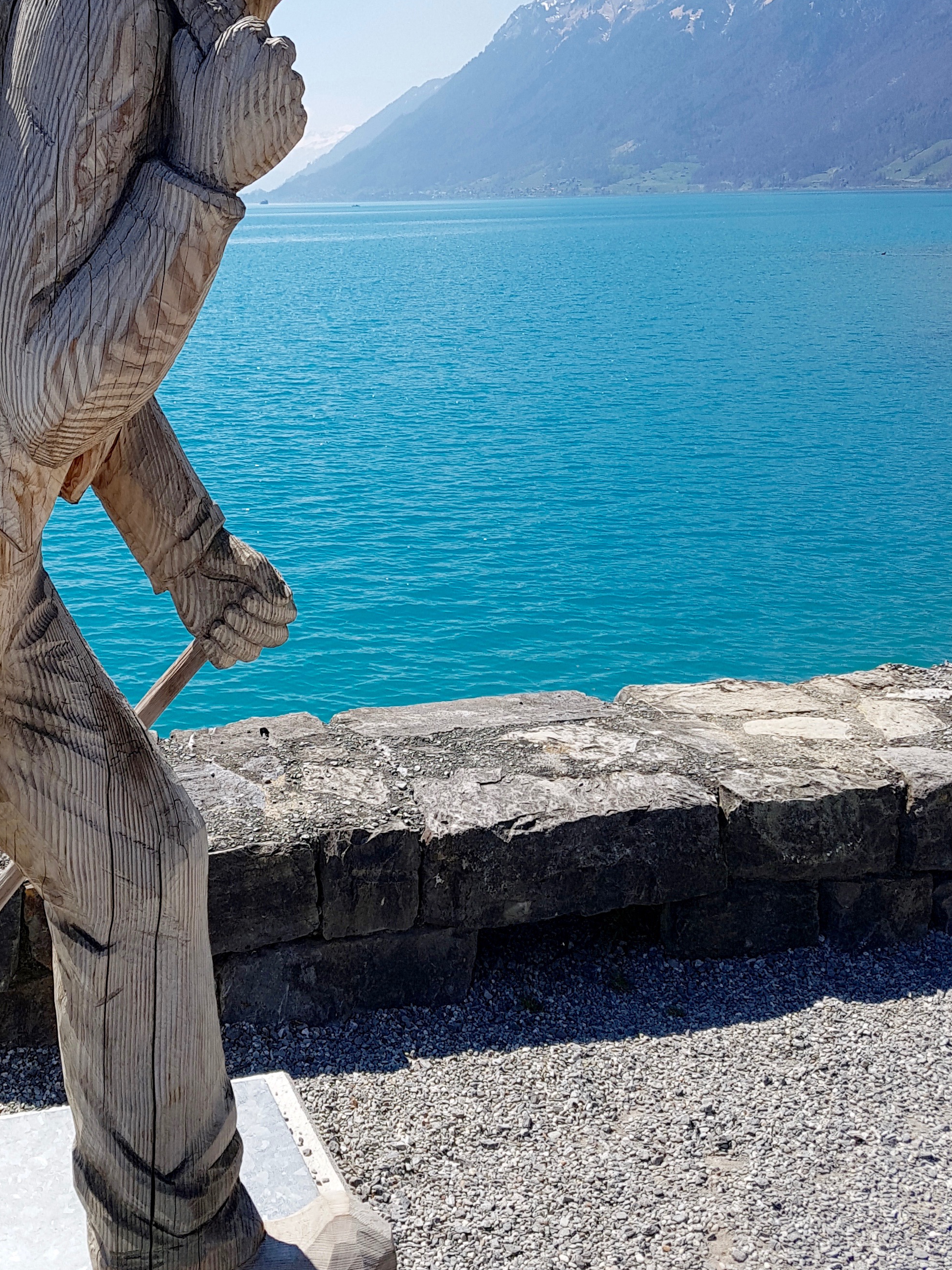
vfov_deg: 46.5
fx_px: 1467
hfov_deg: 35.3
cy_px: 492
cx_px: 255
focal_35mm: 40
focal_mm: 4.2
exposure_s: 1/3024
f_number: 1.7
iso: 50
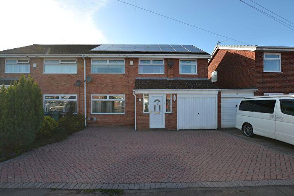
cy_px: 98
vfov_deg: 77.4
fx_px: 123
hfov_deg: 100.4
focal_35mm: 15
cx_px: 147
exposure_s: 1/200
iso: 100
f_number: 6.3
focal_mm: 10
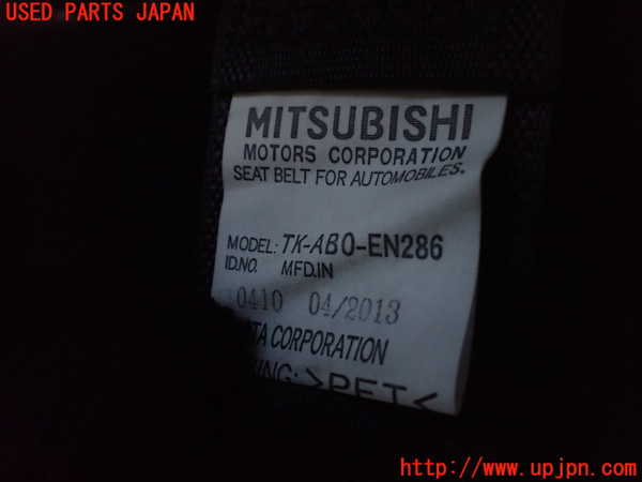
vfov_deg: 46.8
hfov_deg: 60.0
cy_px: 241
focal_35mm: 30
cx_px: 321
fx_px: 556
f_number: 2.3
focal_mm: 5.4
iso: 1250
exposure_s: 1/30
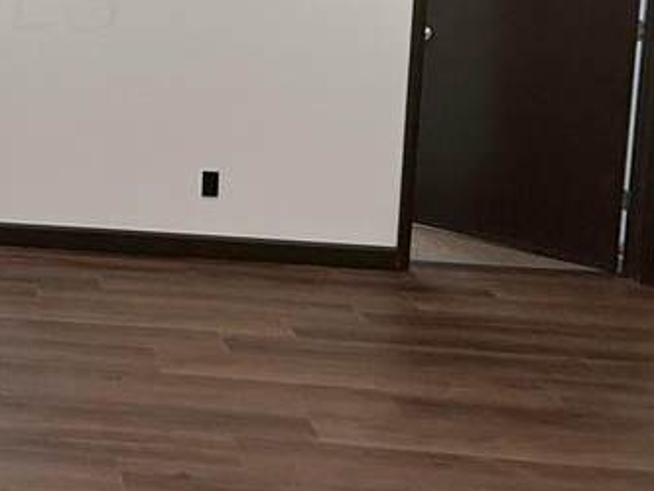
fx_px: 1020
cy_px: -6
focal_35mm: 54
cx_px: -130
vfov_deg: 25.6
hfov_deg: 30.3
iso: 100
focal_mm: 2.22
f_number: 2.2
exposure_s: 1/120
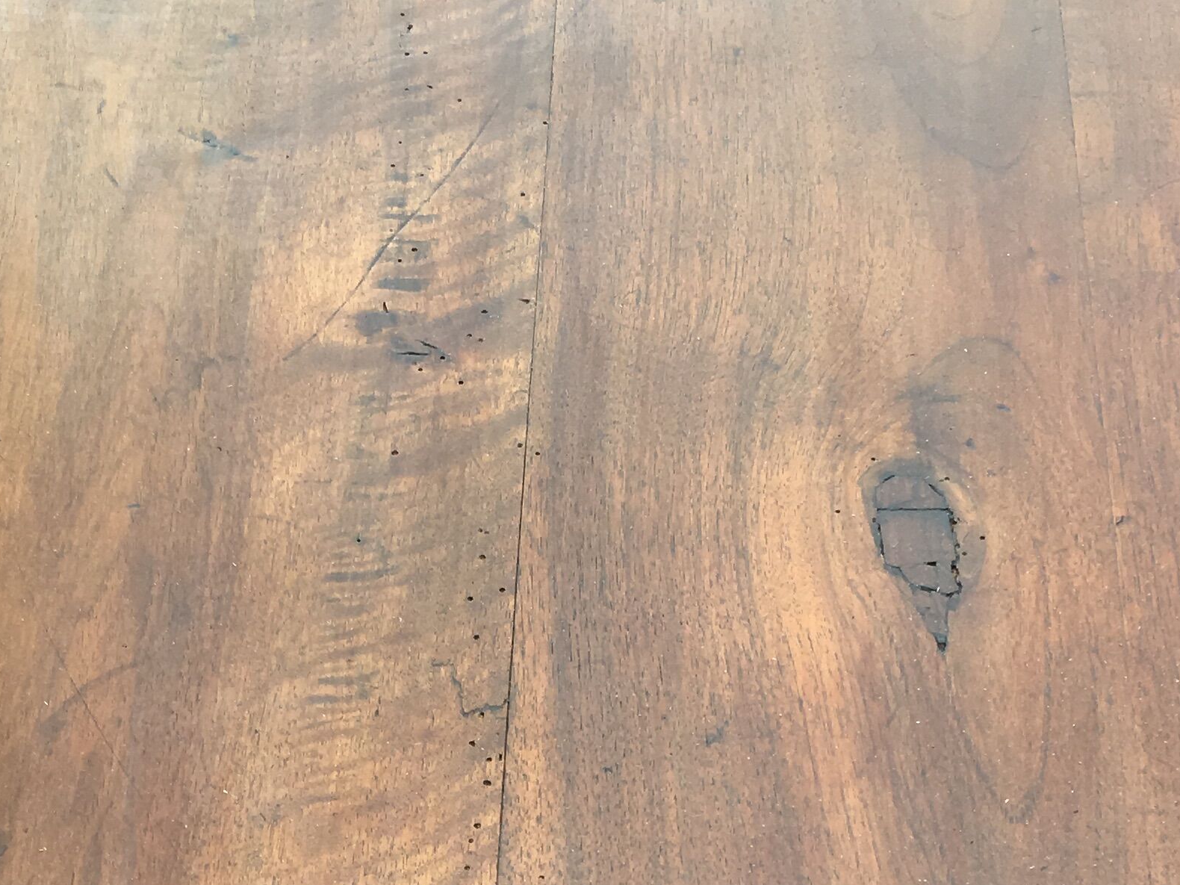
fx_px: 2523
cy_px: 1122
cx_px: 480
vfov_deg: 18.6
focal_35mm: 74
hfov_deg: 26.3
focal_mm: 4.15
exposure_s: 1/418
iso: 25
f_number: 2.2
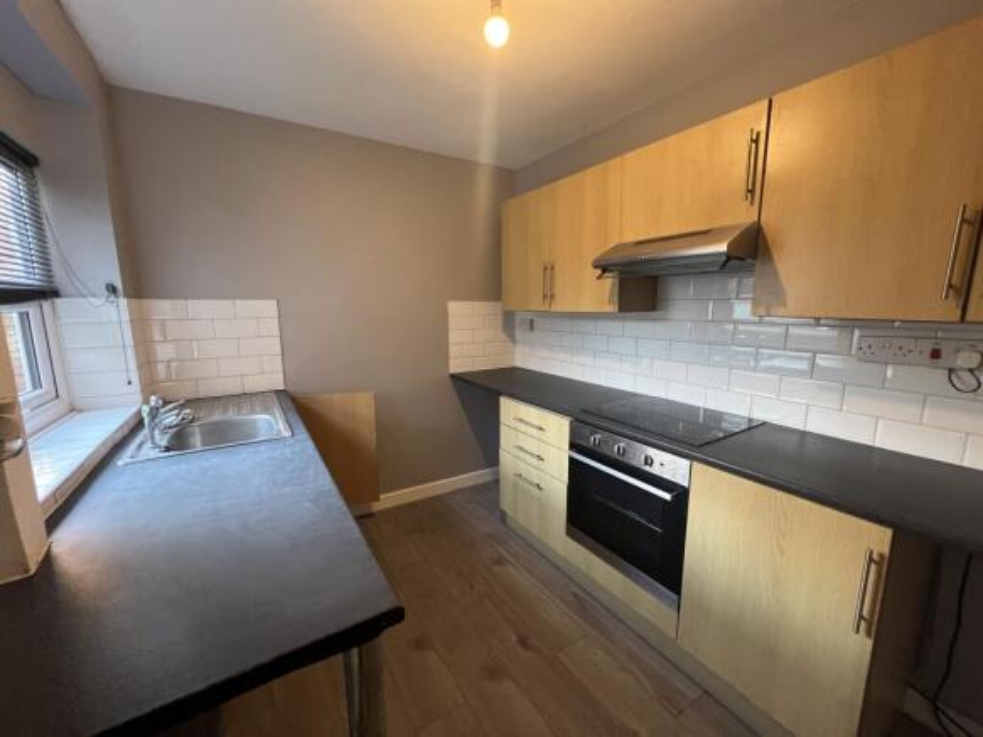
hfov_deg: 106.2
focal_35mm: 13
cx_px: 492
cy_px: 368
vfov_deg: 89.9
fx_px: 369
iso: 640
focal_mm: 1.57
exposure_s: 1/60
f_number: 1.8
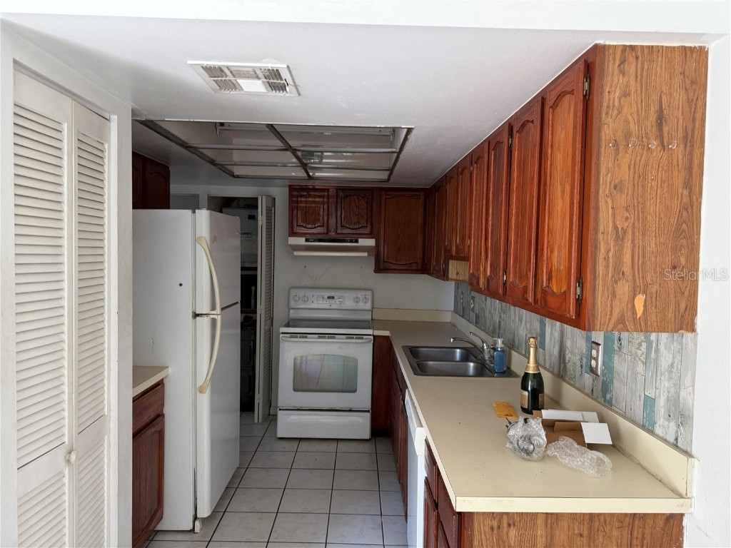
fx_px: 507
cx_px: 366
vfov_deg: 56.8
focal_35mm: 24
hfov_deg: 71.6
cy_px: 274
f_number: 1.78
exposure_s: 1/86
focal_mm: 6.76
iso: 200
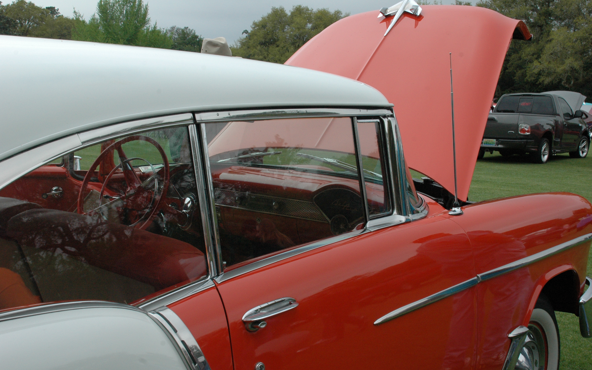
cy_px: 194
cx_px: 295
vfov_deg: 27.1
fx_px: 767
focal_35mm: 48
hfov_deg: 42.2
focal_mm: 31
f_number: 10
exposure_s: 1/400
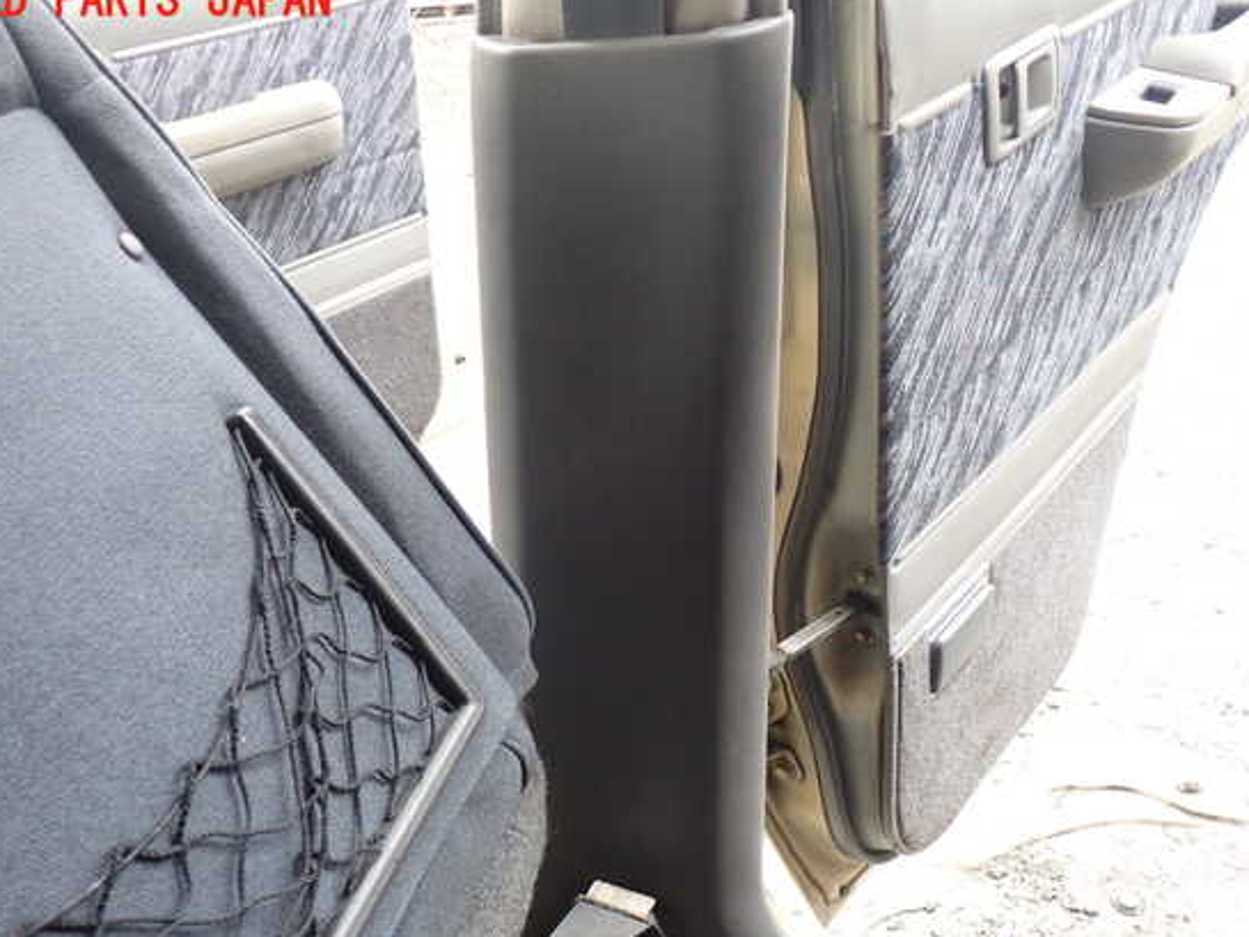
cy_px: 488
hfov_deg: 55.3
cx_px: 603
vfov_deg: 43.0
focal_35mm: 33
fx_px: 1191
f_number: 2.3
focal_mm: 5.4
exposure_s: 1/60
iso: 160
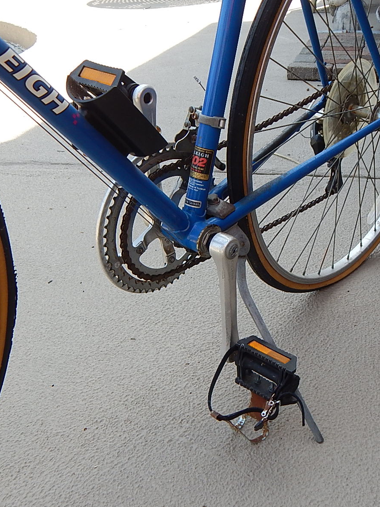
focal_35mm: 42
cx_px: 251
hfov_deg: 34.1
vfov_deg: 44.8
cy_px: 251
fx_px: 615
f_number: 3.2
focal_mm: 5.6
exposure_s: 1/250
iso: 160
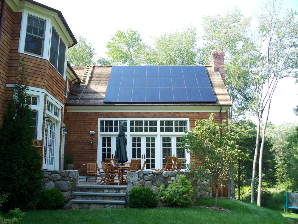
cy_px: 112
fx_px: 310
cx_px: 149
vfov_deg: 39.7
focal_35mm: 36
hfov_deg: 51.4
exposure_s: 1/200
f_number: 2.8
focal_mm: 7.54
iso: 80
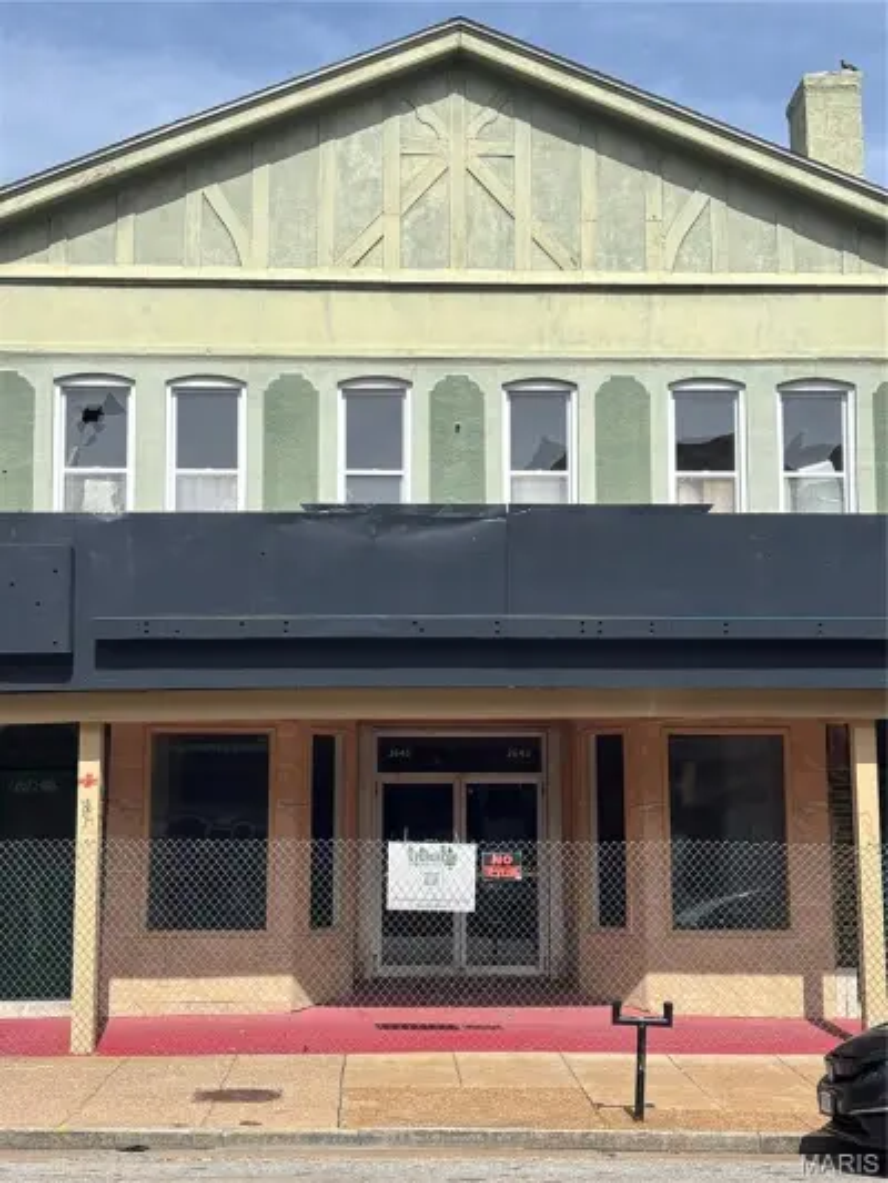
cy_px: 592
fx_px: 1778
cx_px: 444
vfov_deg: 36.8
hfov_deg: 28.0
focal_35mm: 52
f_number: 1.6
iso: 32
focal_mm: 5.96
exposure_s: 1/3788
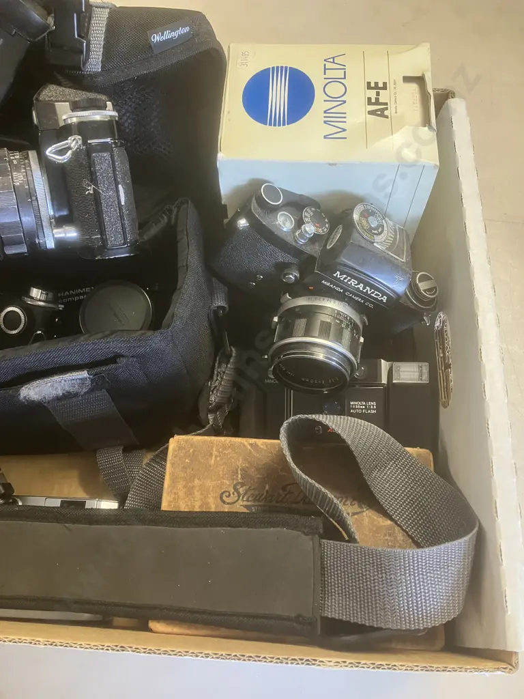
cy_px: 350
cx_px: 262
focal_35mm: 28
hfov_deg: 49.7
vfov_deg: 63.4
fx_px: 565
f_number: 1.8
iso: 250
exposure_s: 1/50
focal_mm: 3.99
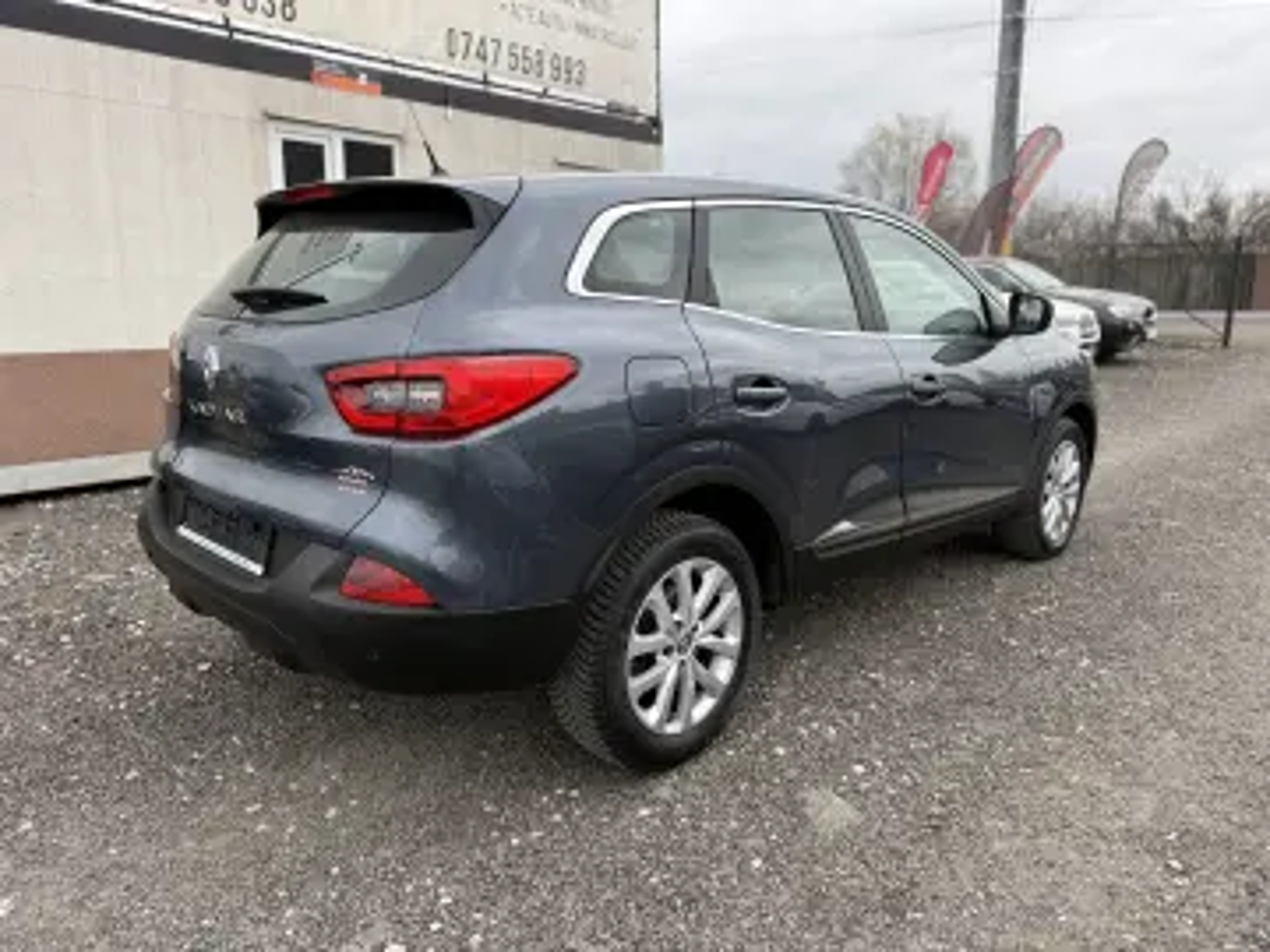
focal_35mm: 24
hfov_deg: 71.6
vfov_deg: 56.8
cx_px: 635
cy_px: 476
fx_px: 881
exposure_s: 1/387
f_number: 1.78
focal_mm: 6.76
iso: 80
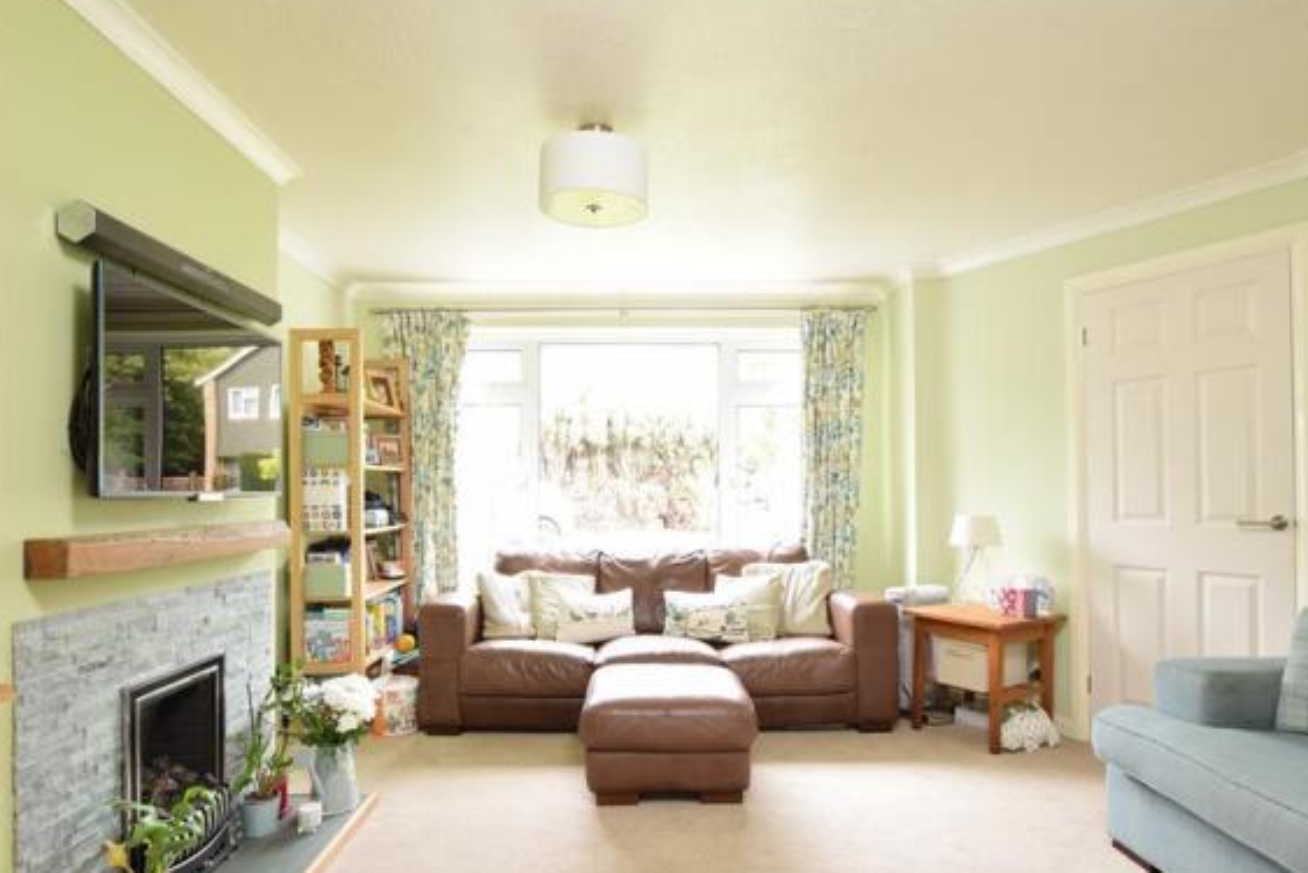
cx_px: 635
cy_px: 481
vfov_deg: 59.4
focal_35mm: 21
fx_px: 763
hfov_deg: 81.2
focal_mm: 12
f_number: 10
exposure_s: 1/5
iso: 400
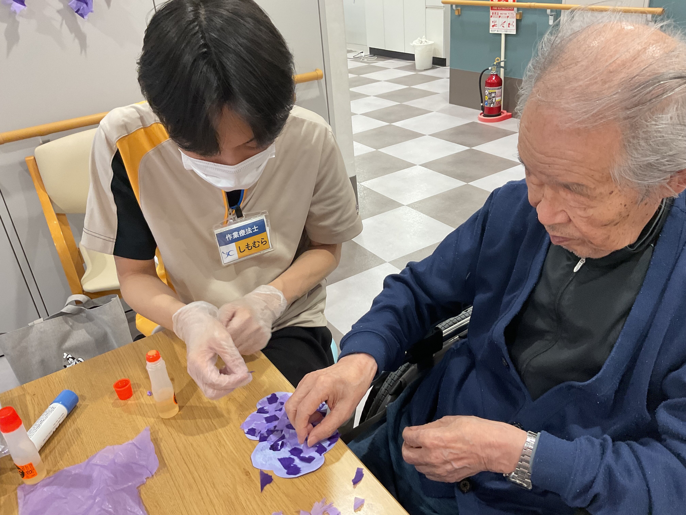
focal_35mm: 29
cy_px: 258
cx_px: 343
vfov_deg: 48.2
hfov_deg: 61.7
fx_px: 575
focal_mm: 3
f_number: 1.8
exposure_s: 1/60
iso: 100
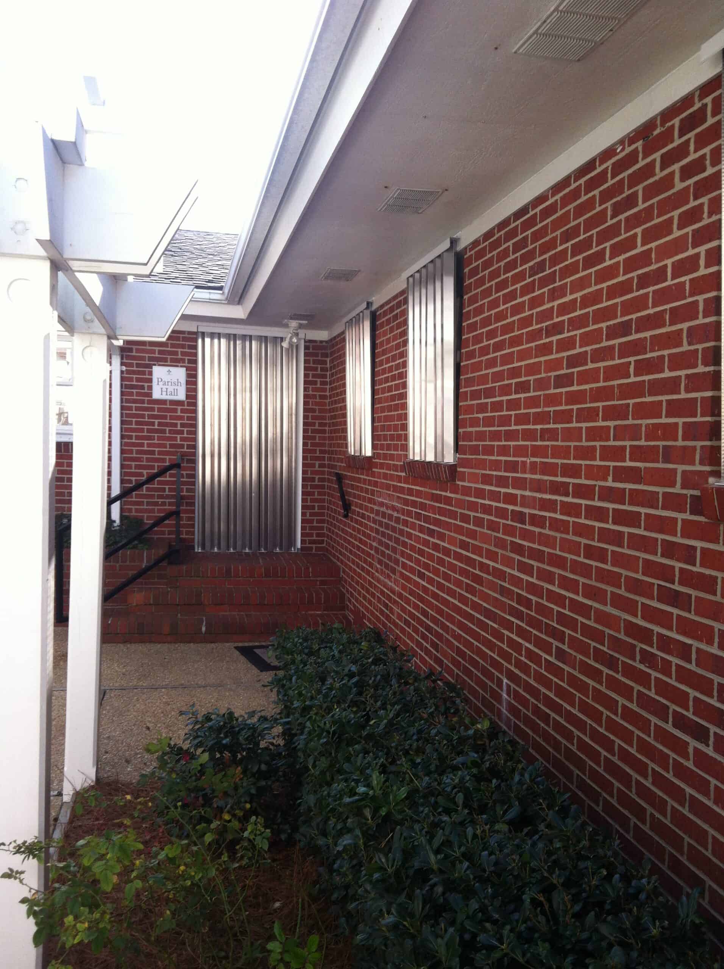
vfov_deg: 52.7
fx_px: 979
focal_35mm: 35
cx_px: 362
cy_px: 484
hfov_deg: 40.6
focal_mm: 3.85
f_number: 2.8
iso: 80
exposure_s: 1/269
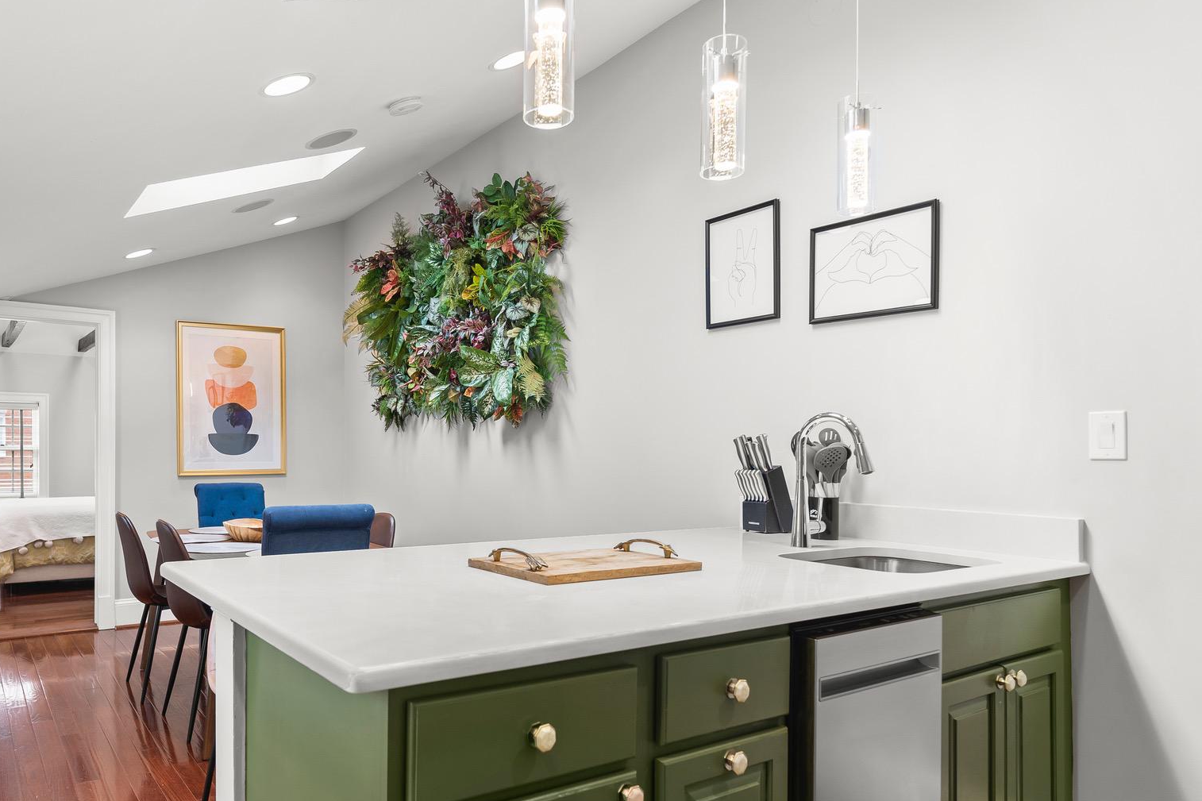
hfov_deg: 75.3
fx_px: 768
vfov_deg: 54.8
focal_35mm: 23
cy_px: 474
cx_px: 484
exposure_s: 1/13
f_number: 4
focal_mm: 17
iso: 320
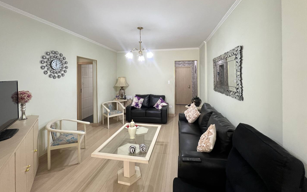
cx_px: 155
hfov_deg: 105.3
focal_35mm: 14
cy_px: 76
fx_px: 117
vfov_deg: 77.7
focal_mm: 1.57
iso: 200
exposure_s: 1/60
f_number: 1.8
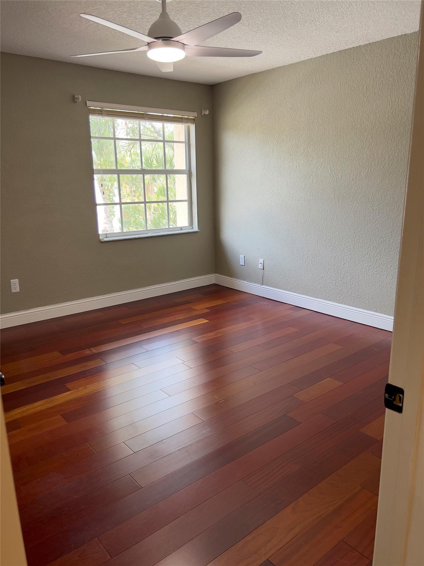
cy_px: 283
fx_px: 425
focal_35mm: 26
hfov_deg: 53.1
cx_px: 212
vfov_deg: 67.3
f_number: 1.5
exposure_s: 1/120
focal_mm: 5.7
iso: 80
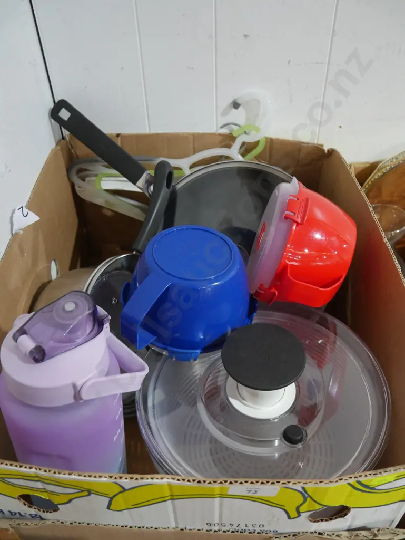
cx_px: 202
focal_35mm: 30
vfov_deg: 59.9
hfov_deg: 46.8
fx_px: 468
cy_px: 270
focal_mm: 15
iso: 1600
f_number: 3.6
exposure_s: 1/60
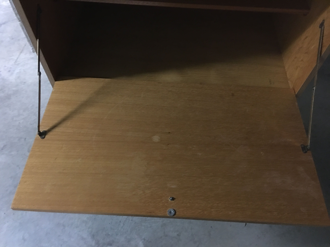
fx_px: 276
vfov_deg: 48.2
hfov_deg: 61.7
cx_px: 165
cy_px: 124
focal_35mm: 29
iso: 160
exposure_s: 1/4
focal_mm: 4.15
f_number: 2.2
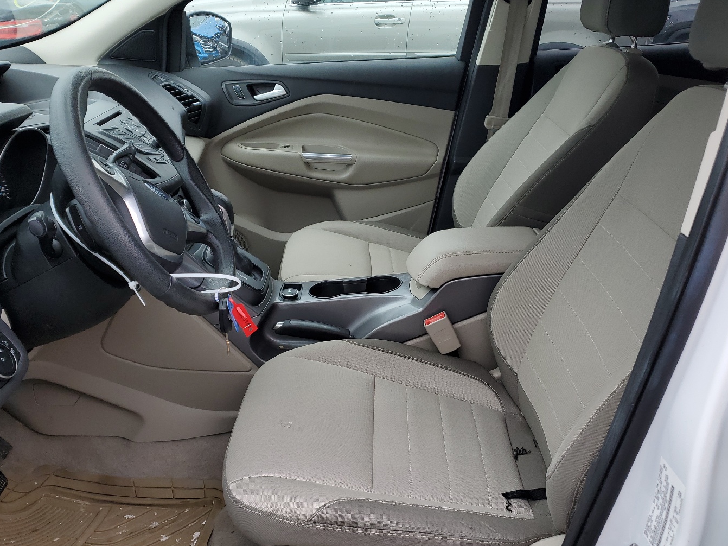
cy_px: 311
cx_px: 386
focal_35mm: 31
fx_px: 652
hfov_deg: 58.3
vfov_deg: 45.3
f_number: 1.5
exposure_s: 1/333
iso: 50
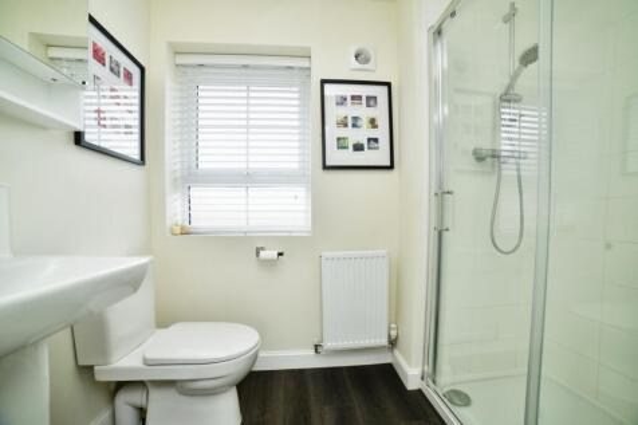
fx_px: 248
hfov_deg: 104.3
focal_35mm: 14
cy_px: 212
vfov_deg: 81.2
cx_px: 319
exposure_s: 1/30
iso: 250
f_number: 8
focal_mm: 14
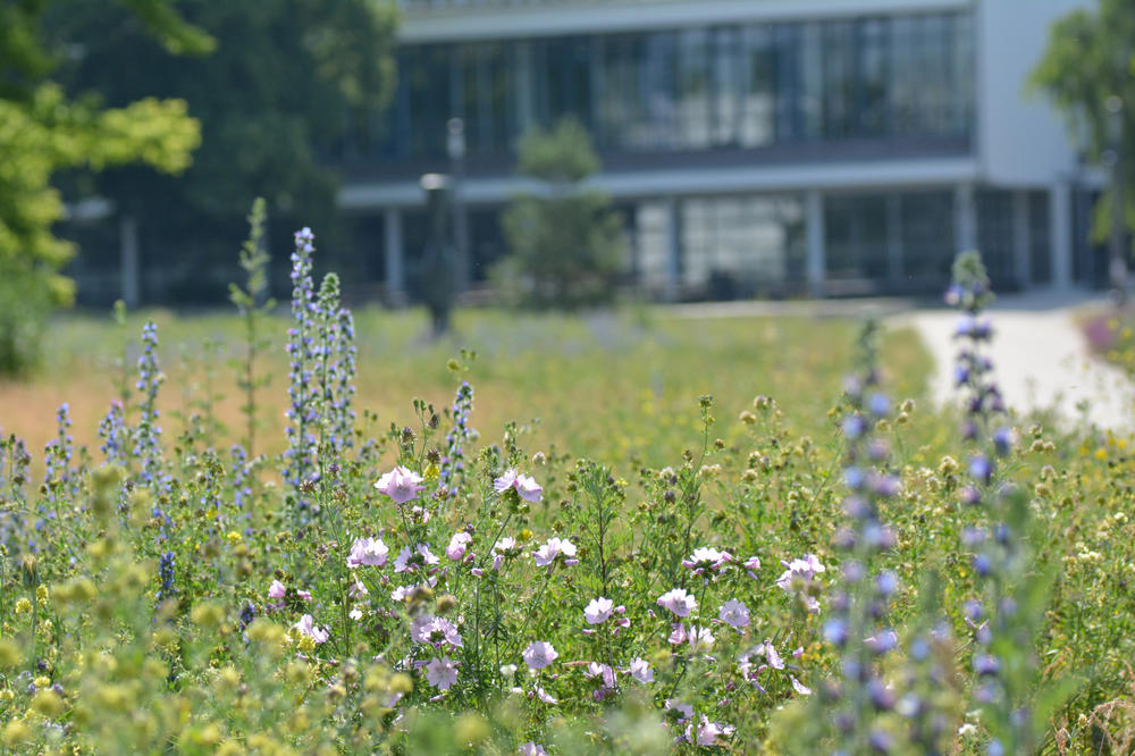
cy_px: 378
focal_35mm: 135
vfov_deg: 10.2
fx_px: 4255
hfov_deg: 15.2
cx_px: 568
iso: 640
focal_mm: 90
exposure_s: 1/4000
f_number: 4.5
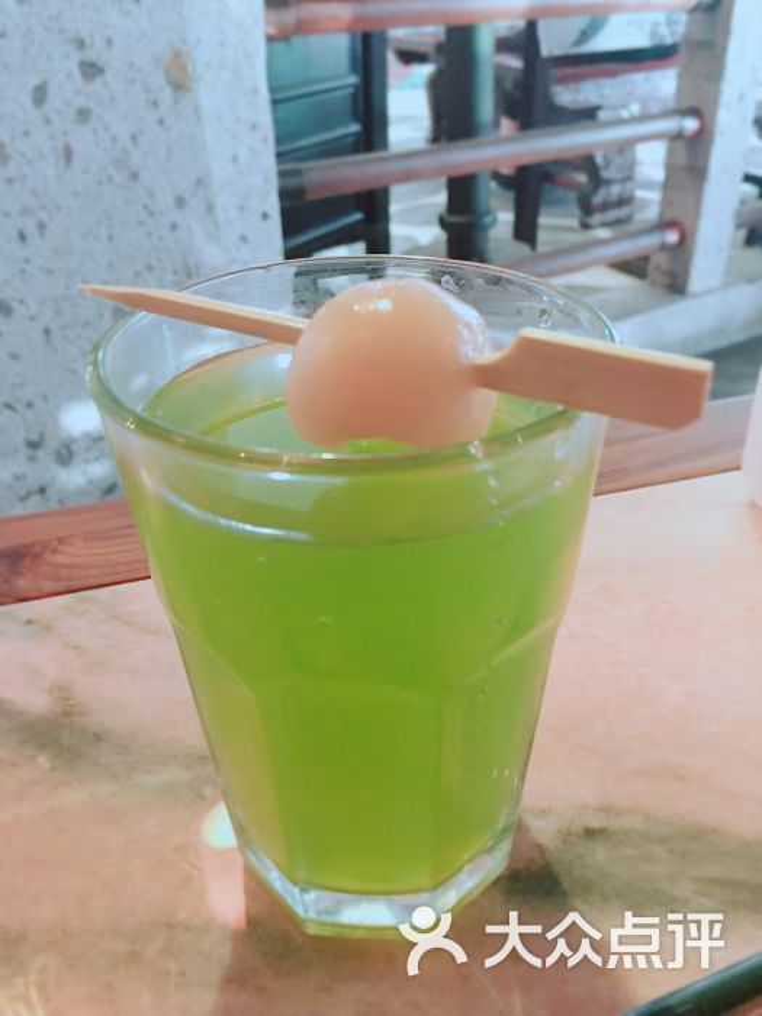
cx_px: 381
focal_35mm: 29
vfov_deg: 61.7
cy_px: 508
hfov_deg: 48.2
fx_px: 851
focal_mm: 4.15
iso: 100
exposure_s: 1/8
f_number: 2.2
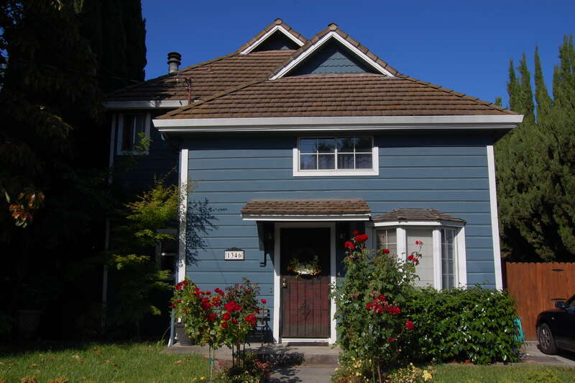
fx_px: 527
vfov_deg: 39.9
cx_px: 288
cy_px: 192
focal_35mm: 33
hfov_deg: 57.3
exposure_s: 1/160
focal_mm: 22
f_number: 16
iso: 200
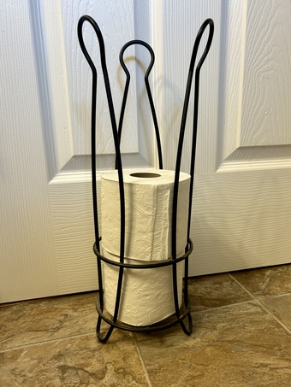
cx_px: 146
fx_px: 291
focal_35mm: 26
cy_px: 194
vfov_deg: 67.3
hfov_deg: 53.1
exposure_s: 1/60
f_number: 1.5
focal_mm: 5.7
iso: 64
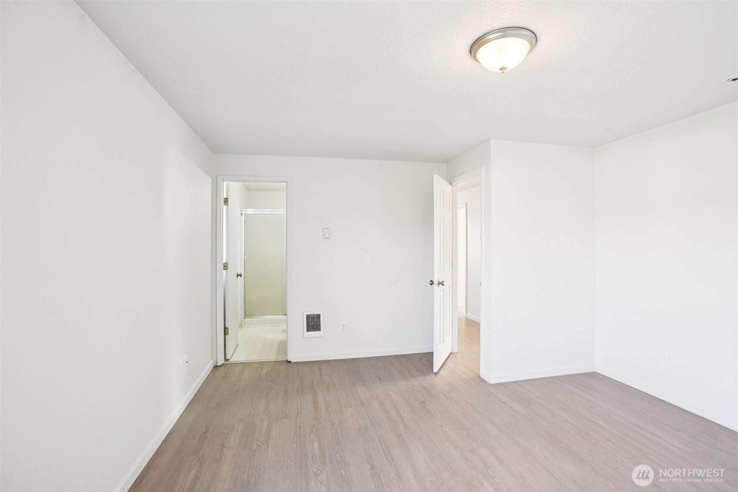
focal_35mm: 16
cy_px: 246
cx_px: 369
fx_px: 328
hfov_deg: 96.7
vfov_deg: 73.7
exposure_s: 1/15
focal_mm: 16
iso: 400
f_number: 8
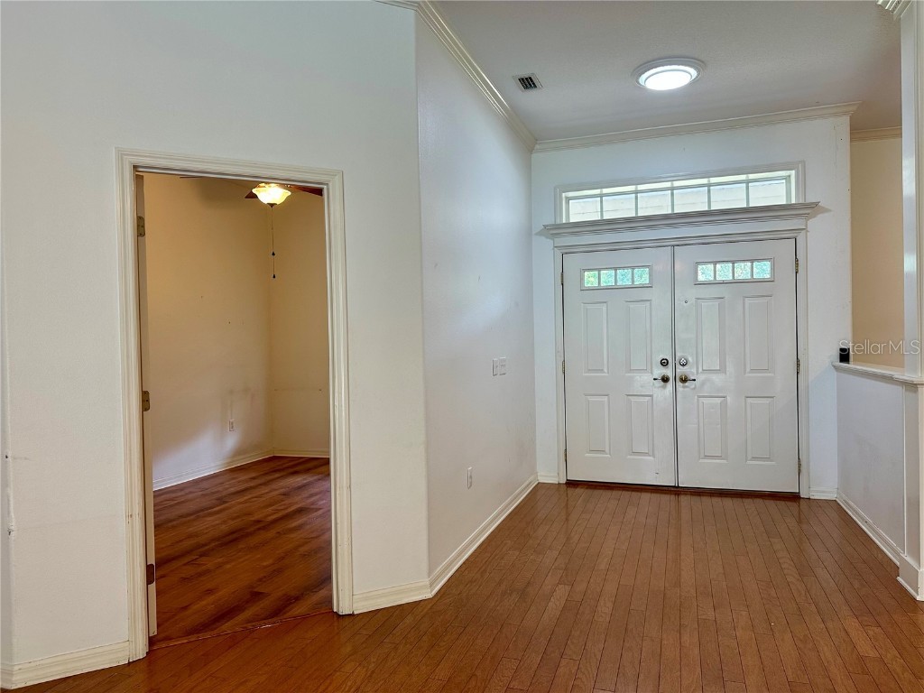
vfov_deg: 56.8
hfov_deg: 71.6
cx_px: 462
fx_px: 641
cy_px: 346
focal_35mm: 24
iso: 160
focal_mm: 6.86
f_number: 1.78
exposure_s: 1/120
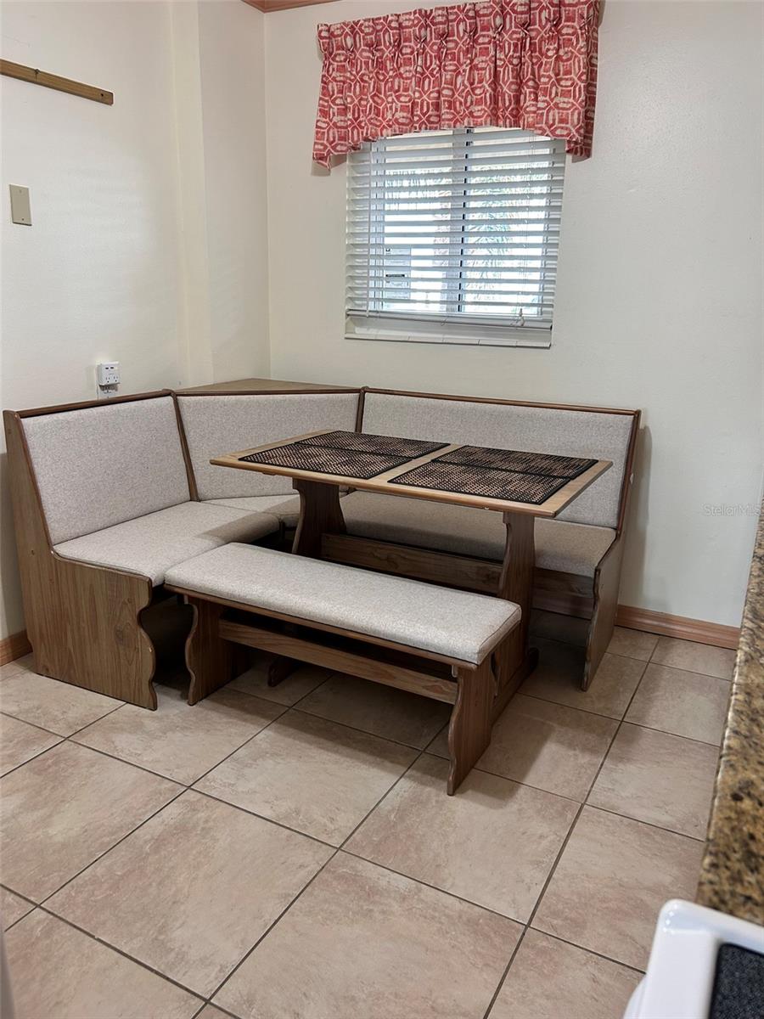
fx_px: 765
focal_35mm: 26
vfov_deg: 67.3
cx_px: 382
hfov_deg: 53.1
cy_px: 510
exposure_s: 1/60
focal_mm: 5.7
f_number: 1.5
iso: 100
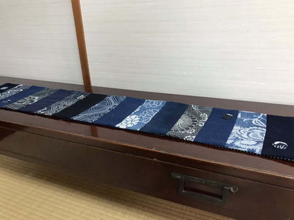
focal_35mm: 28
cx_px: 147
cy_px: 110
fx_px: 238
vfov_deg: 49.7
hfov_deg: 63.4
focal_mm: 3.99
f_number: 1.8
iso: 160
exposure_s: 1/33
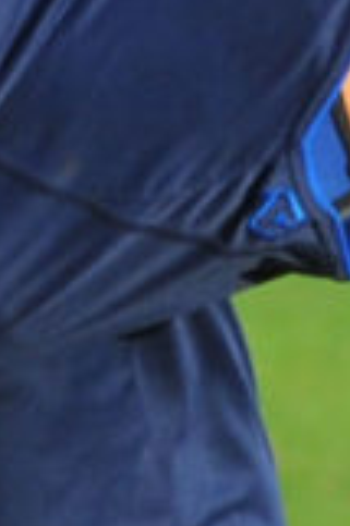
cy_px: -425
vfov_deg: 1.6
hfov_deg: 1.1
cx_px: -283
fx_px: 18589
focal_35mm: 1272
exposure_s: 1/800
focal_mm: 200
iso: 800
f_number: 7.1
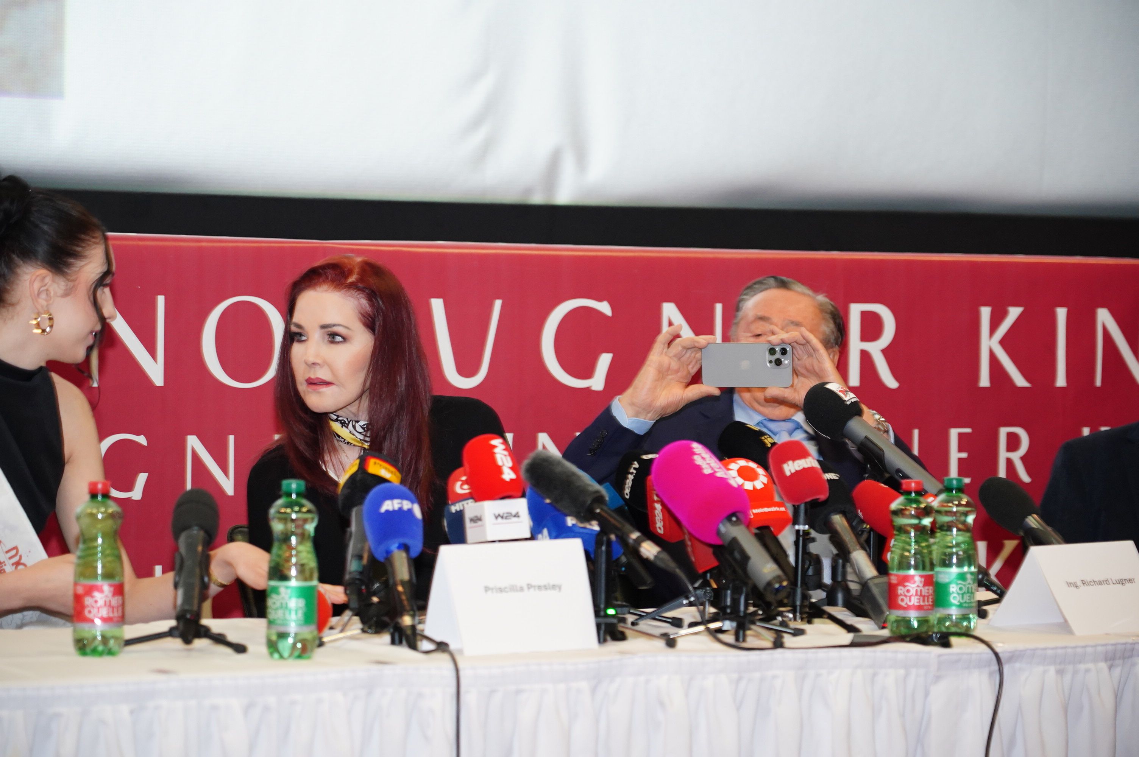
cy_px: 378
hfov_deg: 19.5
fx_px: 3319
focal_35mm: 105
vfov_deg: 13.0
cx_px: 570
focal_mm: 105
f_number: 4
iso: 2500
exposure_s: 1/25
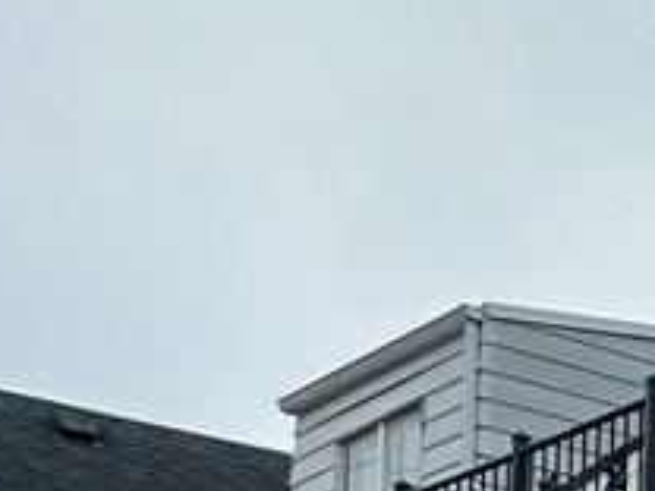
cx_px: 1767
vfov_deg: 13.5
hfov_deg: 12.7
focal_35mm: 97
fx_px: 1835
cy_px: 913
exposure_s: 1/785
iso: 40
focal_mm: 2.22
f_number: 2.2
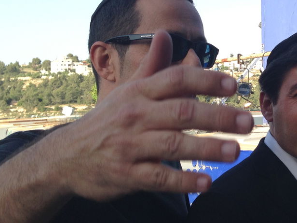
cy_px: 95
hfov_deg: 24.7
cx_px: 303
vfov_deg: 19.6
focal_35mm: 75
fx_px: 643
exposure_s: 1/547
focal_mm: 4.13
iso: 50
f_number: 2.4
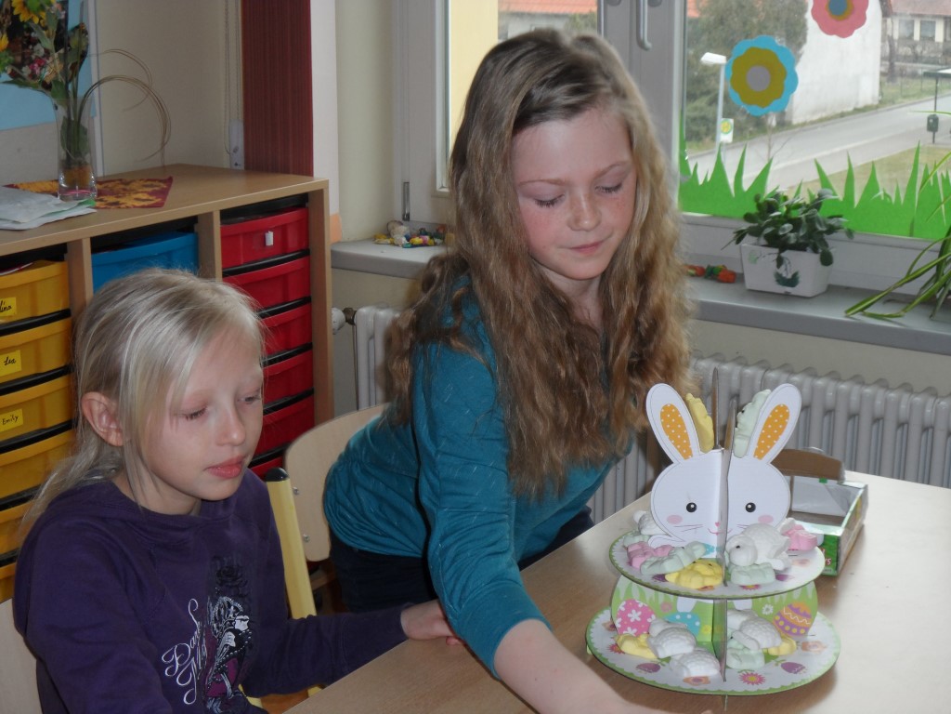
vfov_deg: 27.0
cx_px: 476
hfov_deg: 35.5
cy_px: 357
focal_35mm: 54
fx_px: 1484
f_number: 4.1
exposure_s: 1/45
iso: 160
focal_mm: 9.8
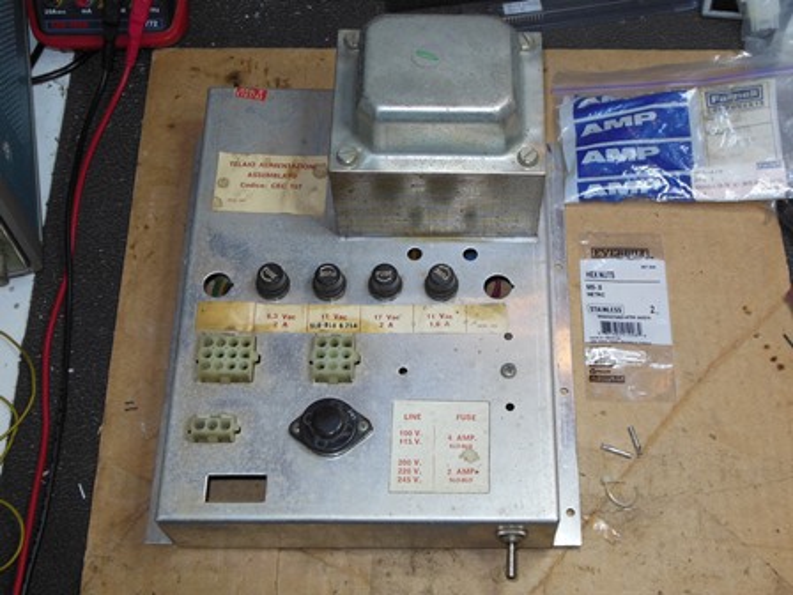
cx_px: 396
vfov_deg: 37.7
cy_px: 298
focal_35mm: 38
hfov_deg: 49.0
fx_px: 871
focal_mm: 6.8
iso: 125
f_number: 3.6
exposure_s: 1/30
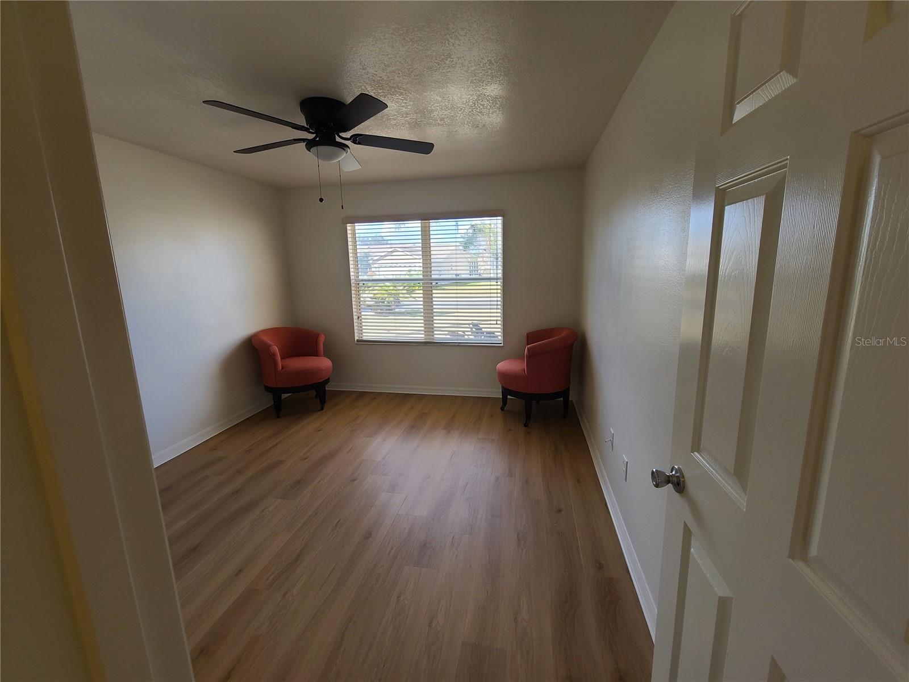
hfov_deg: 106.2
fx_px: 341
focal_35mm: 13
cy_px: 341
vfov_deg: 89.9
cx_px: 454
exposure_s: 1/120
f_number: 2.2
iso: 100
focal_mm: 2.2
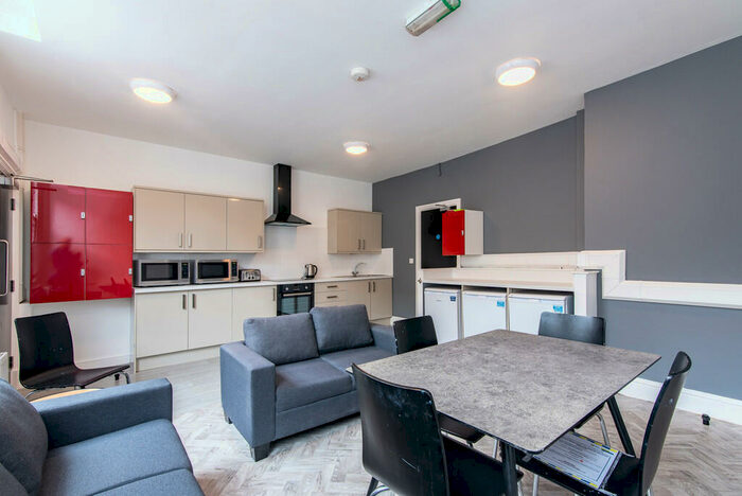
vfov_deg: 73.9
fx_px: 330
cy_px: 248
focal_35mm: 16
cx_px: 371
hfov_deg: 96.7
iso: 100
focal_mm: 16
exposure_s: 1/5
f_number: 14
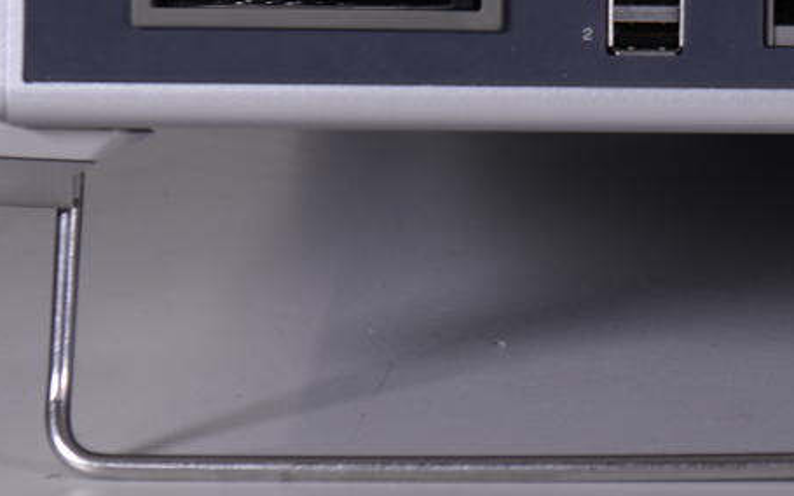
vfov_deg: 6.9
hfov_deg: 10.9
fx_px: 4067
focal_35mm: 188
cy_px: -264
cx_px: 1051
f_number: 2.8
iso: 200
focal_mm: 56
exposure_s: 1/25
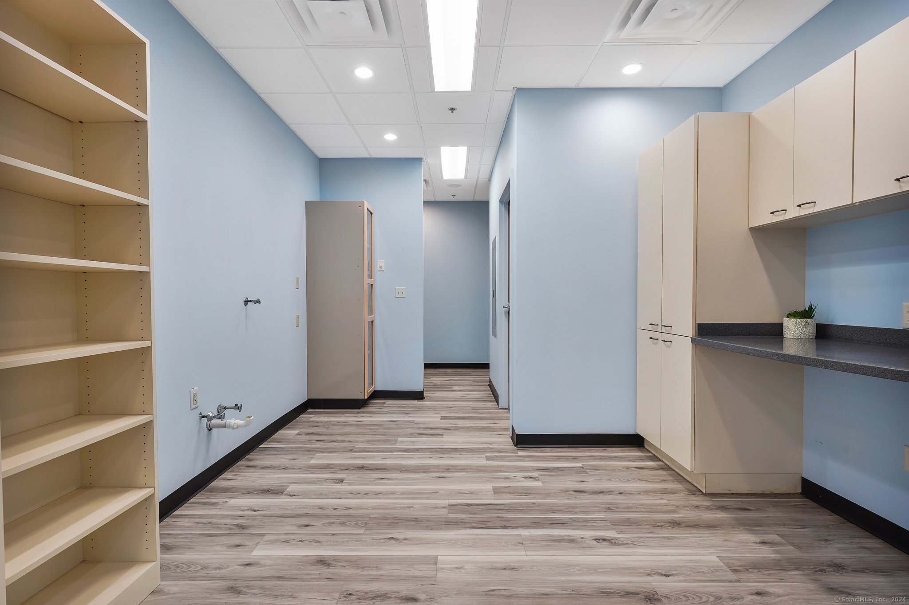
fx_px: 439
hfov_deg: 92.0
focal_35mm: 17
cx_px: 454
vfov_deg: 69.2
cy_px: 302
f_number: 9
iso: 100
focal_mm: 17.4
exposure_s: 1/1.25
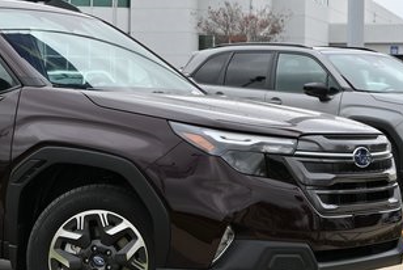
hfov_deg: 18.3
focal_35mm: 109
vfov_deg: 12.6
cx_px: 20
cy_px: 111
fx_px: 1222
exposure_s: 1/250
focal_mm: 35
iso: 140
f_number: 5.6
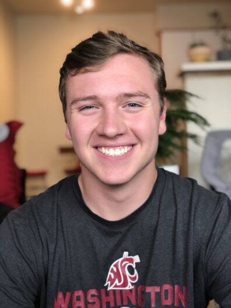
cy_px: 154
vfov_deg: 36.8
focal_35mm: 52
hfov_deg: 28.0
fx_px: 463
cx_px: 116
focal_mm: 6
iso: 100
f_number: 2.4
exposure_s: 1/40
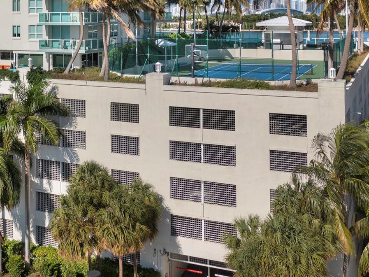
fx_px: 512
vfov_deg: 29.8
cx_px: 100
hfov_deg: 38.8
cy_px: 71
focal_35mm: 48
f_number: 2.8
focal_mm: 10.26
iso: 100
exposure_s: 1/400
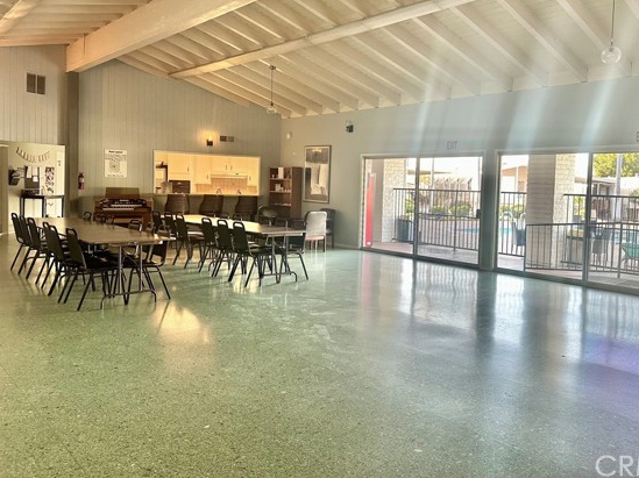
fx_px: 517
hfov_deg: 63.3
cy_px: 204
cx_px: 350
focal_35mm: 28
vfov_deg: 49.5
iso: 200
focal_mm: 6.86
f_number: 1.78
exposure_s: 1/120
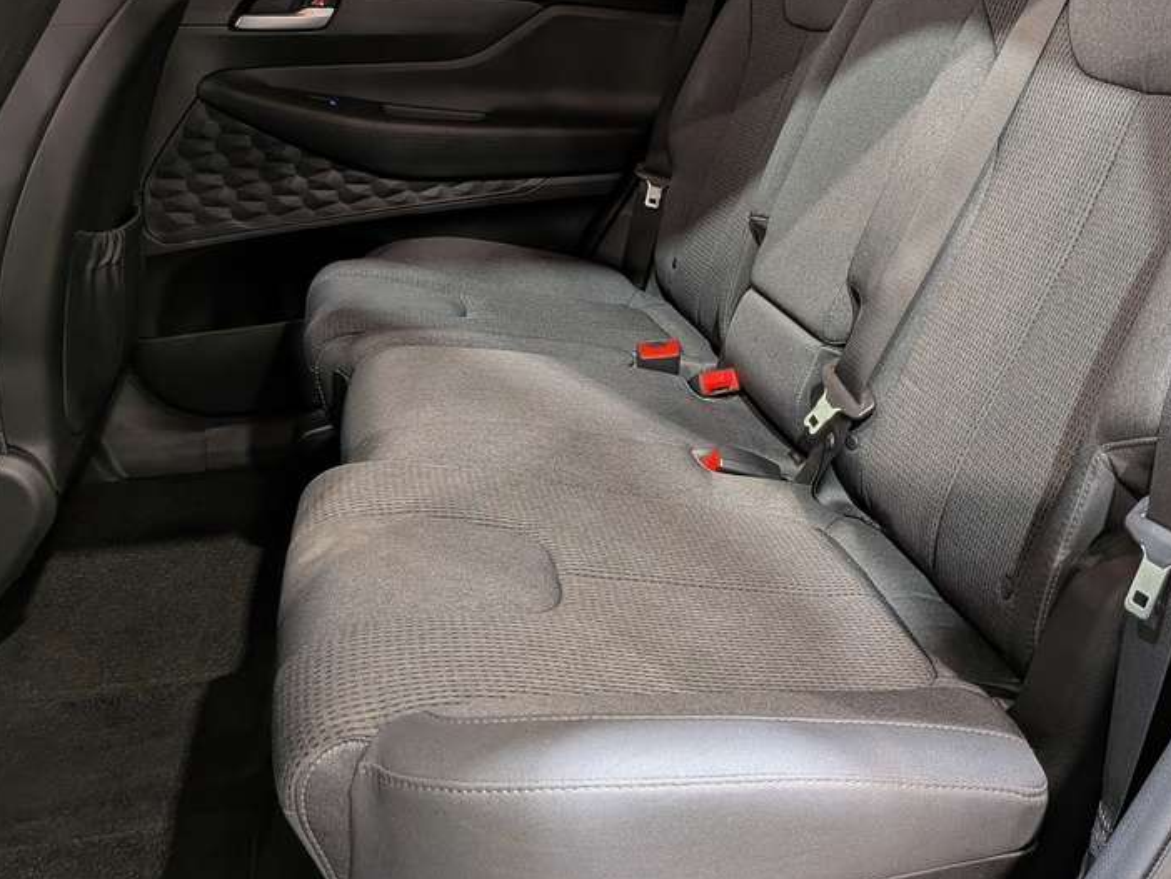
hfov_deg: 51.2
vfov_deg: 40.0
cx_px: 819
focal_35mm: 35
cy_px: 257
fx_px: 1184
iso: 35
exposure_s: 1/50
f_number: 1.7
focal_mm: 4.53
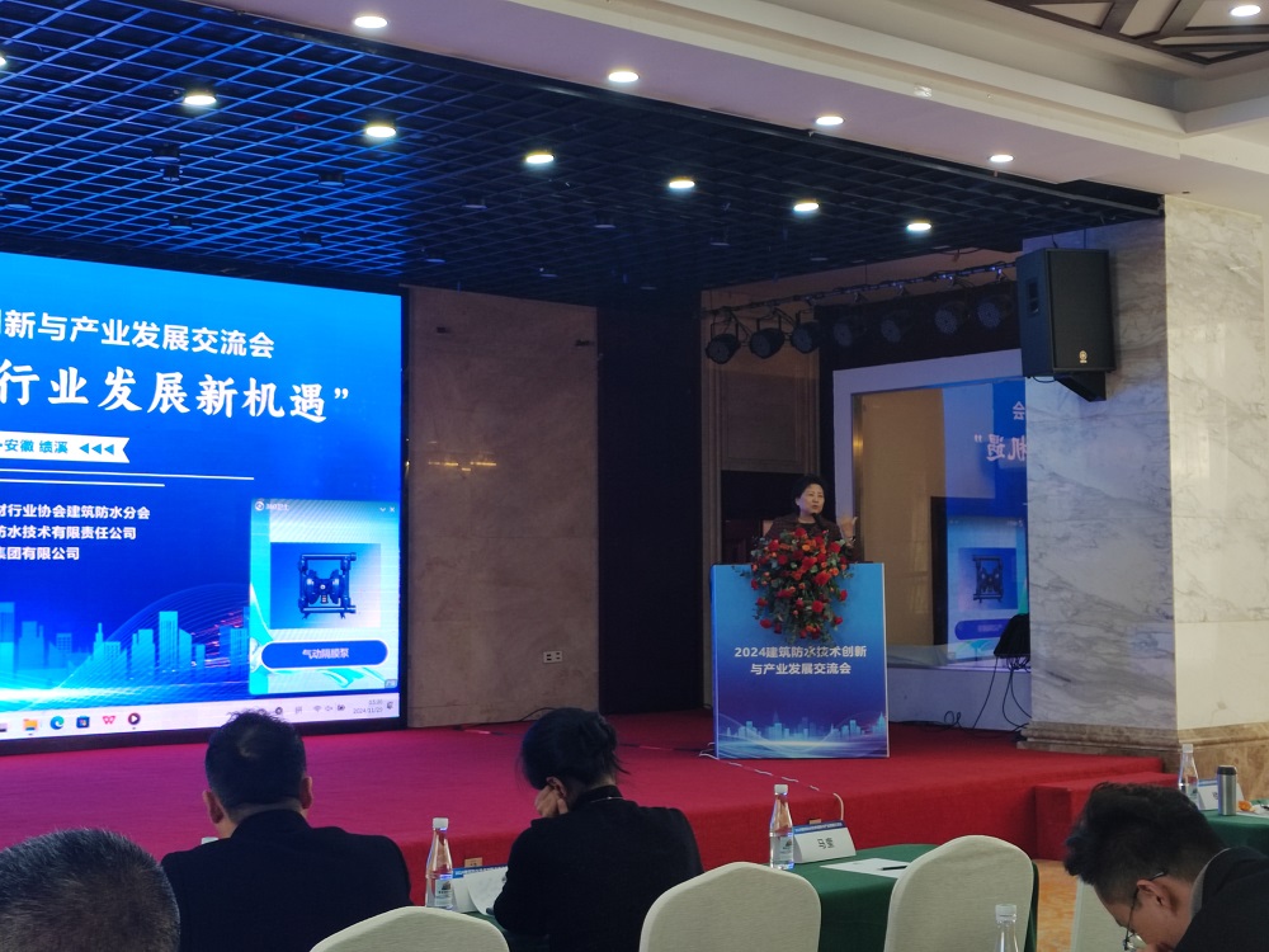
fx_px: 1980
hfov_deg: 35.5
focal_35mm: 54
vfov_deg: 27.0
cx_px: 634
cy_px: 476
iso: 320
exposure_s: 1/100
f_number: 1.9
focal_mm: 5.52
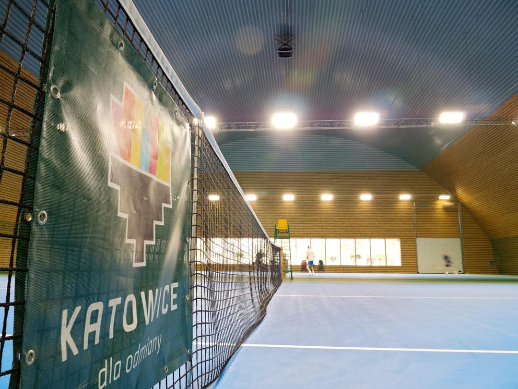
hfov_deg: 71.6
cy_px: 194
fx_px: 359
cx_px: 259
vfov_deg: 56.8
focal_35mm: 24
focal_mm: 12
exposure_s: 1/4
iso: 400
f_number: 7.1
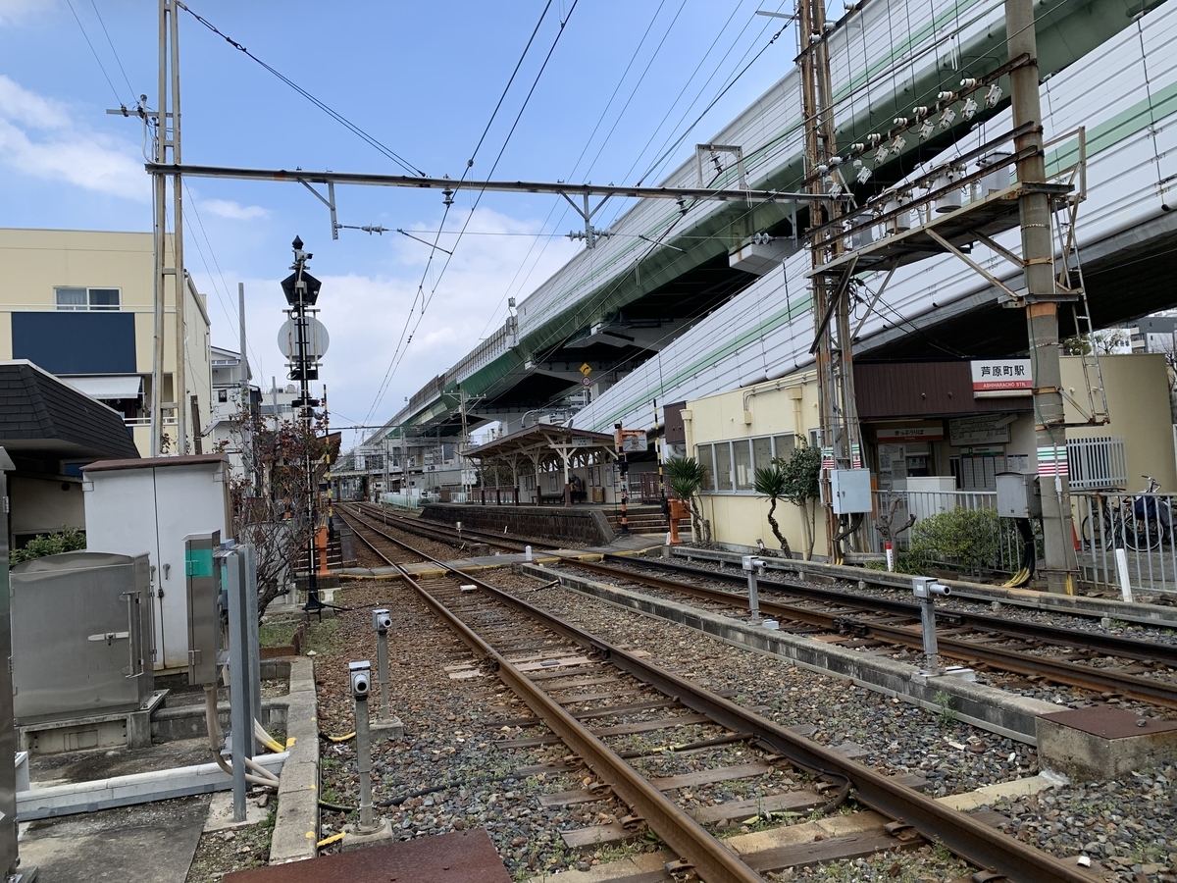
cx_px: 588
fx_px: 884
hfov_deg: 67.3
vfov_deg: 53.1
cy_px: 442
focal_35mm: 26
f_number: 1.8
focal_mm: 4.25
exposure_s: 1/1220
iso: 25
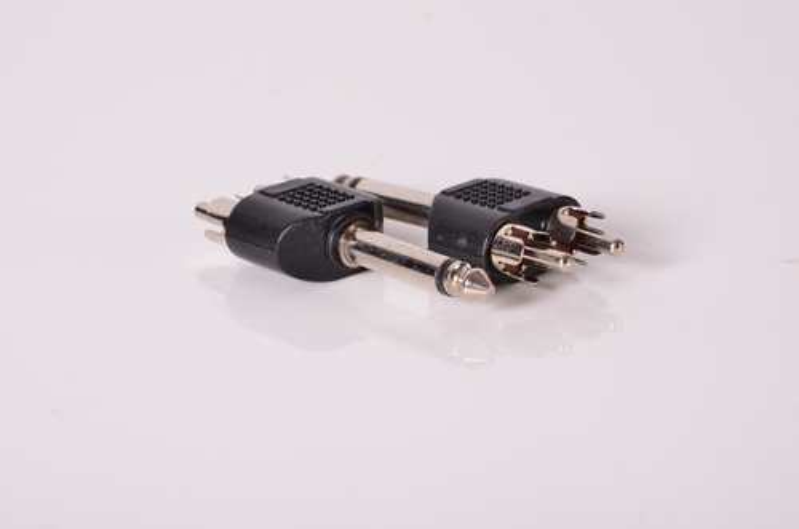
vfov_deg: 8.7
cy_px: 264
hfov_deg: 13.1
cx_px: 400
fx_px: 3488
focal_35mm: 158
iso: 100
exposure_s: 1/200
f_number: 14
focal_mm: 105
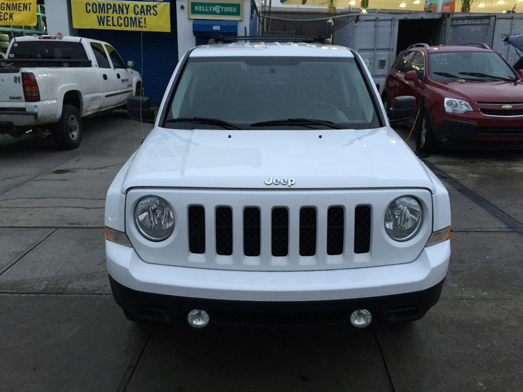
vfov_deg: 48.2
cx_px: 262
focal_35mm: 29
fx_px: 438
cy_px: 196
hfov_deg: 61.7
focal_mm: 4.15
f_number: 2.2
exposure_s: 1/30
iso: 125
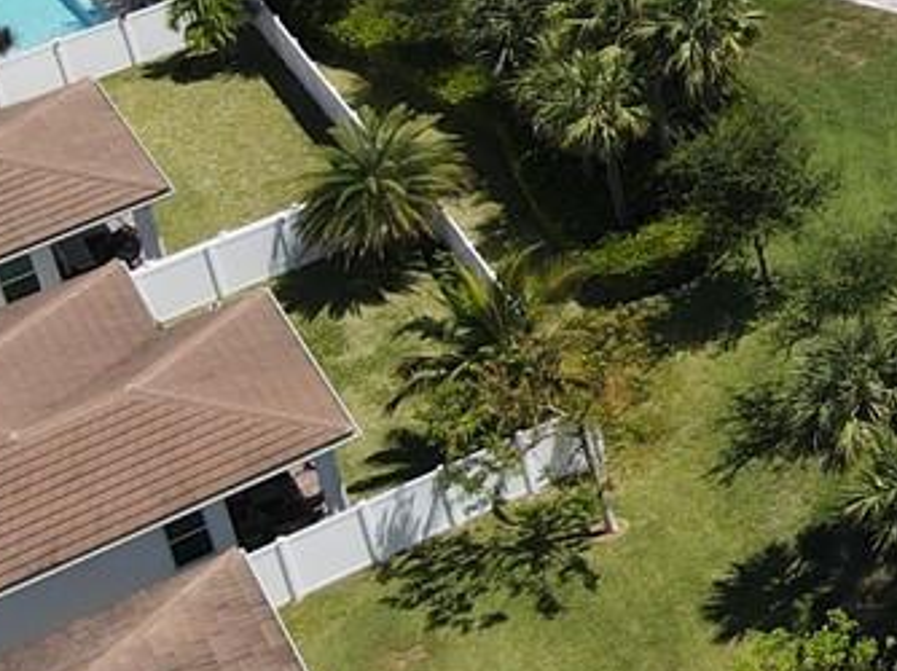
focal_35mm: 115
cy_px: -561
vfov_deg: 11.8
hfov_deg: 13.3
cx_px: 2065
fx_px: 2978
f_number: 2.8
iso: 100
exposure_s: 1/725
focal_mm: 4.5
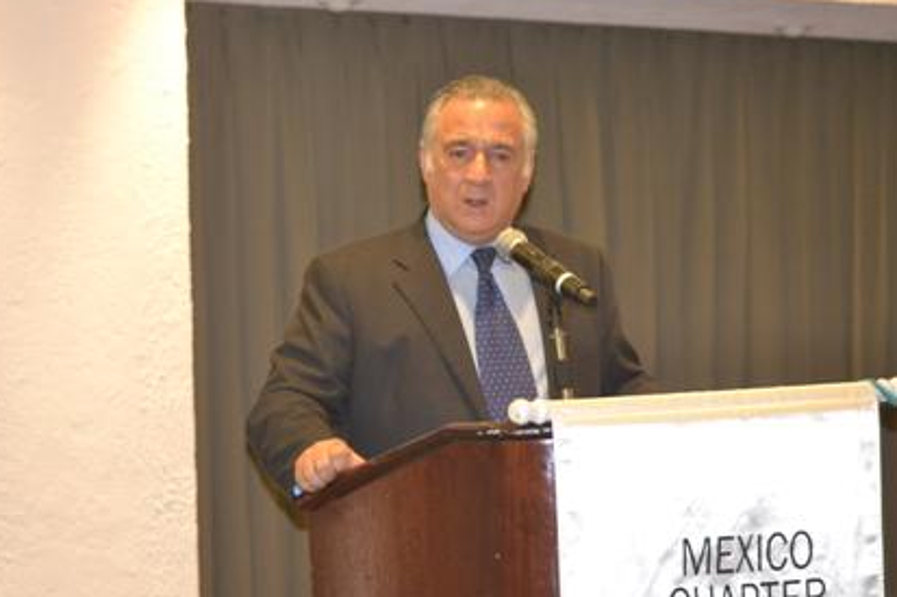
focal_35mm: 114
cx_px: 458
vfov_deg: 12.0
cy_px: 301
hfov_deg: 18.0
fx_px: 2839
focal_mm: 70
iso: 1600
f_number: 4
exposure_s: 1/60
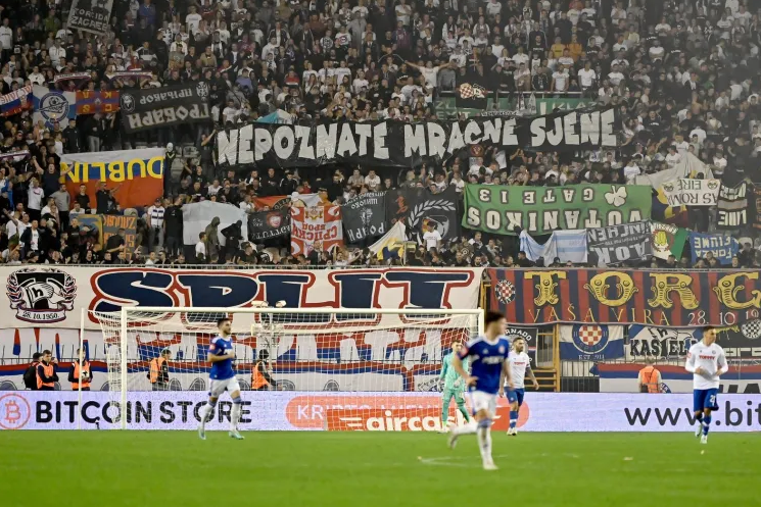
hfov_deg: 10.1
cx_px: 385
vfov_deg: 6.7
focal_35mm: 204
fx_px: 4313
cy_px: 249
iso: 3200
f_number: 2.8
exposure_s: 1/2000
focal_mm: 200
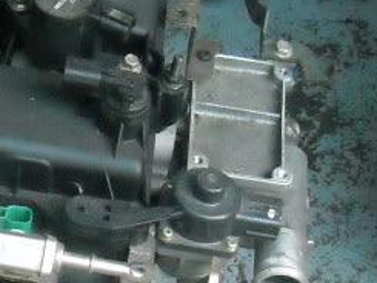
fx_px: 1591
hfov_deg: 12.7
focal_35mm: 146
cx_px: -209
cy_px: 311
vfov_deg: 10.1
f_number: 2.8
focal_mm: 5.7
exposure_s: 1/109
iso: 800
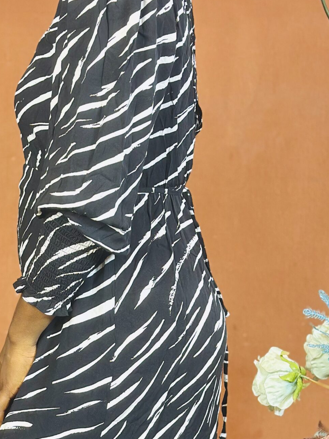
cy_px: 343
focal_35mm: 95
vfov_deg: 20.4
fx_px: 1204
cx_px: 77
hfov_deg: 15.5
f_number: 1.78
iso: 250
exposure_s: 1/50
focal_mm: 6.86
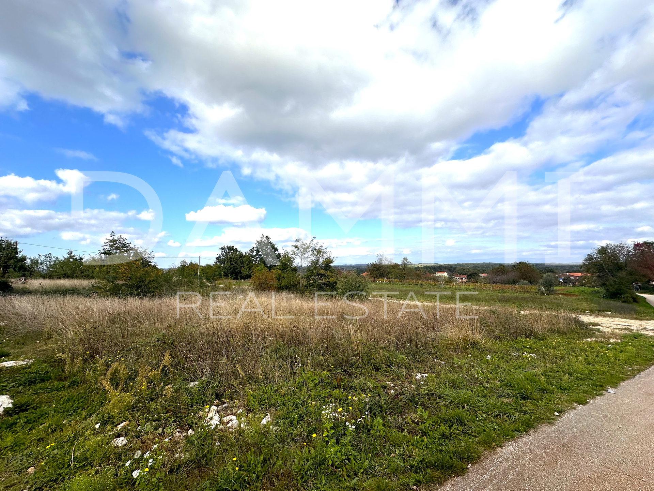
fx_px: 265
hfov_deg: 102.1
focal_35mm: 14
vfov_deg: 85.7
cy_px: 246
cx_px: 327
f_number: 2.2
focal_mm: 2.22
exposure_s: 1/2506
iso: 50
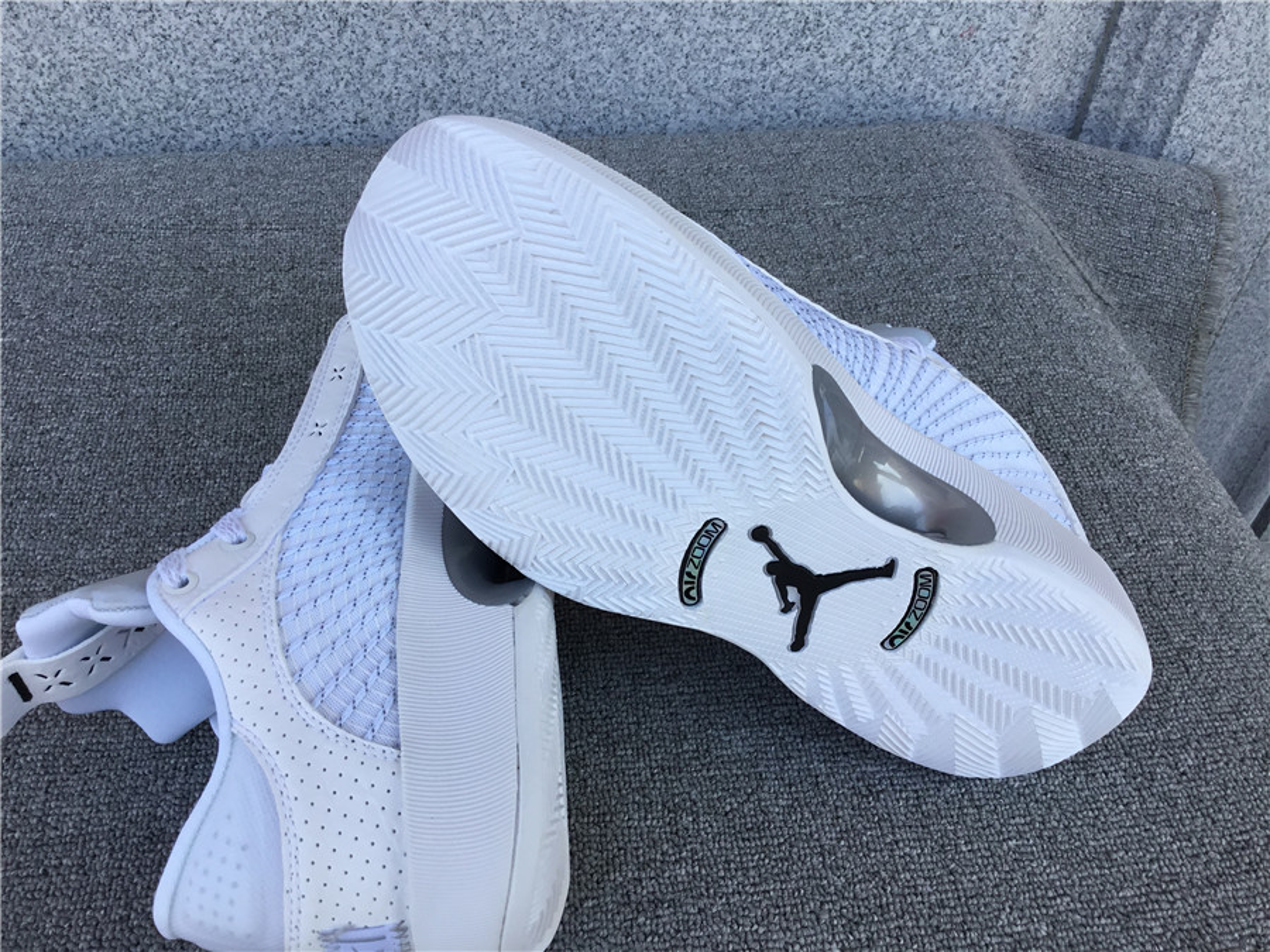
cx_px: 635
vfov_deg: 45.4
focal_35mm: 31
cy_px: 476
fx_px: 1137
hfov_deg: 58.4
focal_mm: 3.3
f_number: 2.4
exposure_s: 1/214
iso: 25
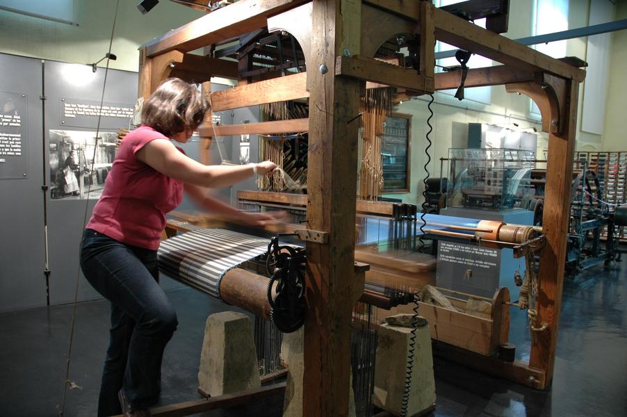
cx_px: 314
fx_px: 470
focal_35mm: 27
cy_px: 208
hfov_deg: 67.4
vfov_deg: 47.9
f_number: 3.5
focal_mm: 18
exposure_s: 1/2.5
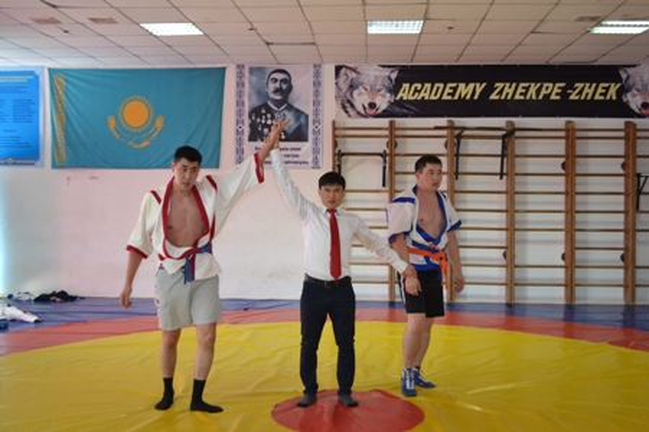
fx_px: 703
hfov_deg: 49.6
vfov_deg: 34.2
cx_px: 324
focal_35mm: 39
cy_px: 216
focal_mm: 26
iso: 2000
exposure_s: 1/60
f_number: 4.2
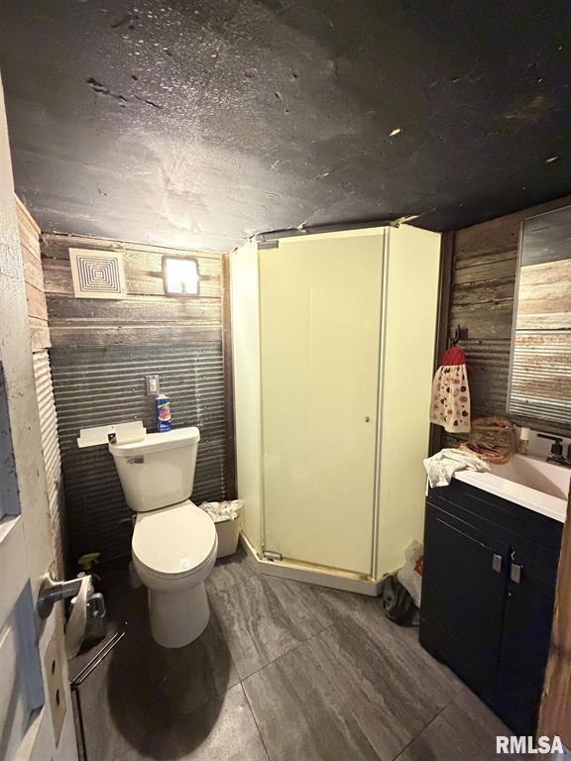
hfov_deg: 85.7
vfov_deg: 102.1
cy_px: 380
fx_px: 308
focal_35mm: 14
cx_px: 286
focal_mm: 2.22
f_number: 2.2
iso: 1000
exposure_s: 1/40
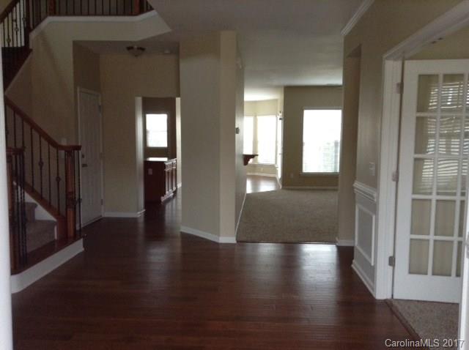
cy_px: 175
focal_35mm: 33
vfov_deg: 42.8
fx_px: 446
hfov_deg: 55.4
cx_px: 234
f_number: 2.4
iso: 160
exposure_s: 1/25
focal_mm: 3.3
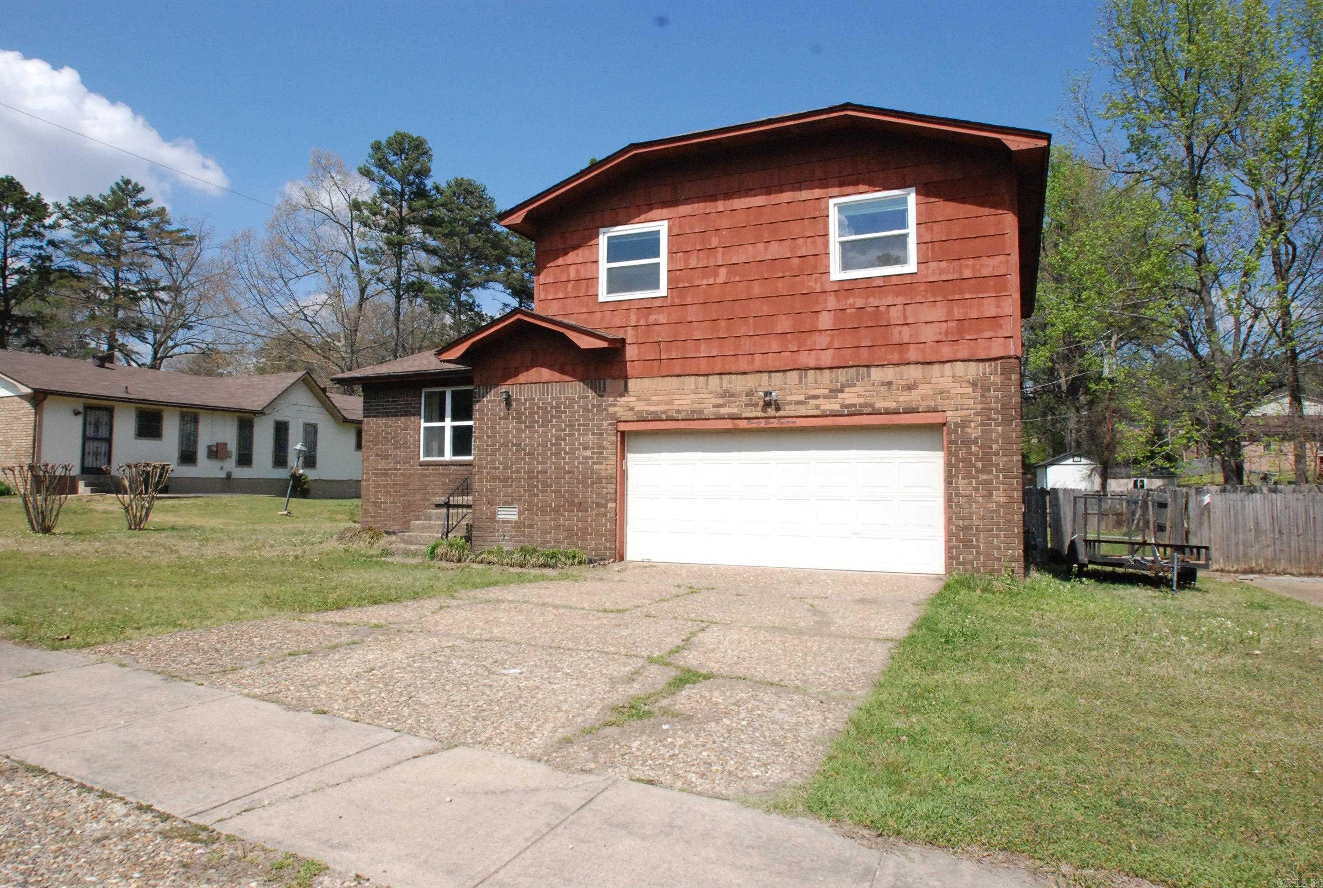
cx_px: 662
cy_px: 444
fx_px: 773
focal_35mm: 21
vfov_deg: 59.7
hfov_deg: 81.1
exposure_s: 1/1000
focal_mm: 14
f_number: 16
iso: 1250
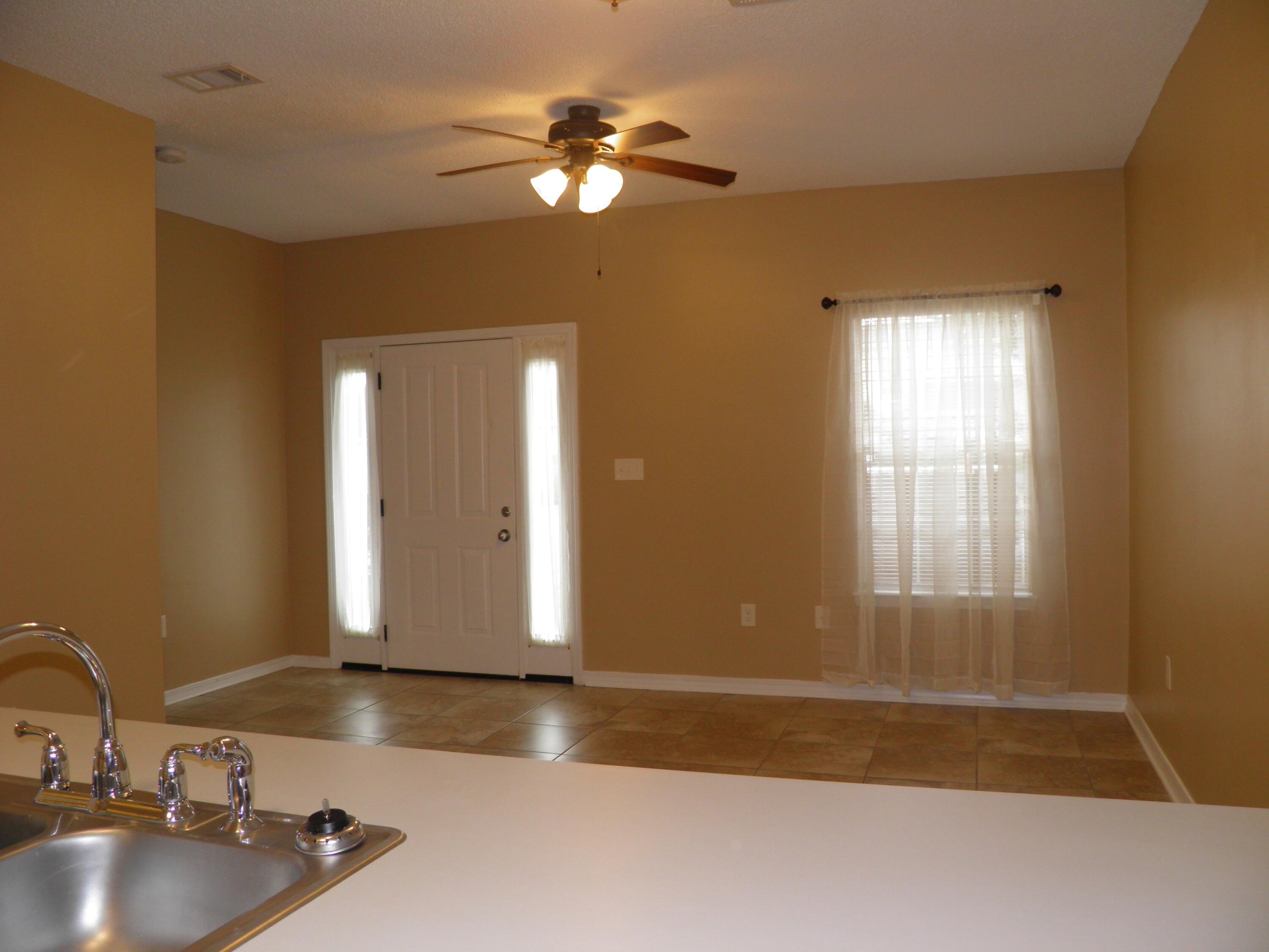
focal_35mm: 28
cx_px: 634
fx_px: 1026
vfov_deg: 49.7
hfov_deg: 63.4
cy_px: 476
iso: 80
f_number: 2.8
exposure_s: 1/30
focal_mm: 4.9
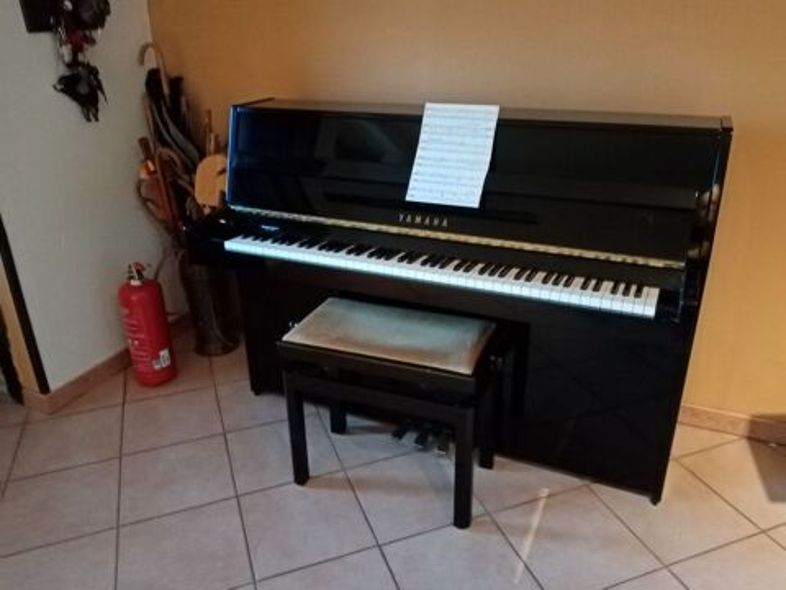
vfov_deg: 53.1
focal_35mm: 26
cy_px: 295
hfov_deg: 67.3
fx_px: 590
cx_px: 393
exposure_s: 1/20
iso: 1562
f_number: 1.8
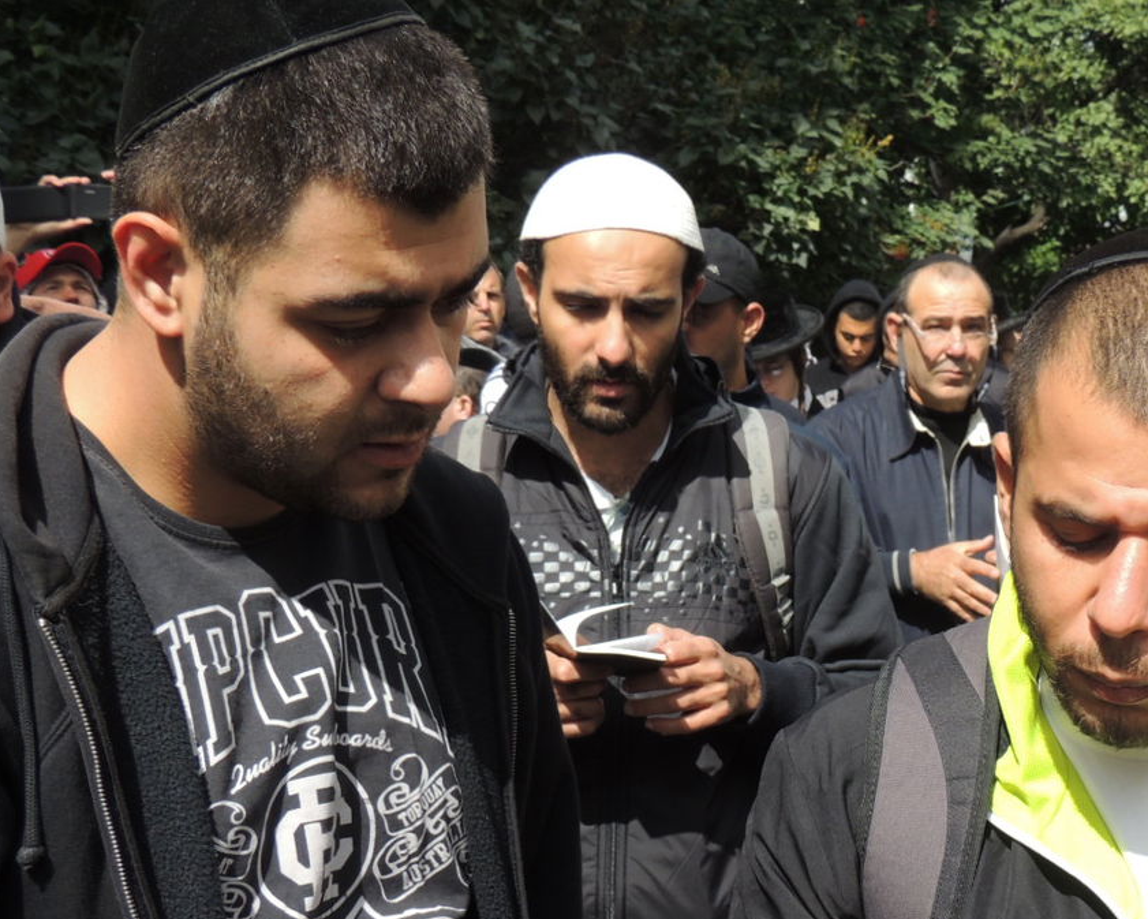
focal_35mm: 65
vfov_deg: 23.3
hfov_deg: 29.0
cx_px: 751
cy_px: 673
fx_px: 2209
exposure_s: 1/800
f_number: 3.3
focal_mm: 7.1
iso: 100
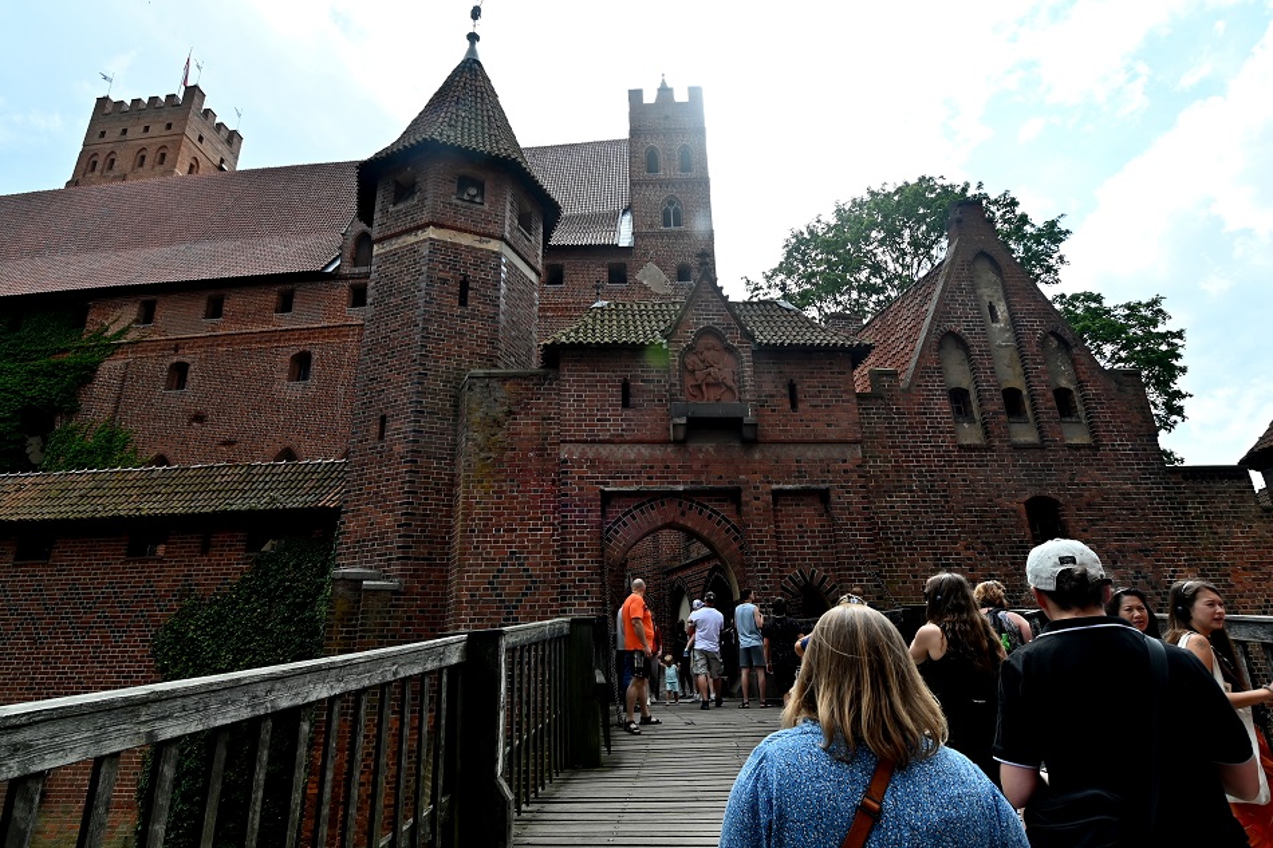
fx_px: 636
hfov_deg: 90.0
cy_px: 424
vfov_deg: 67.4
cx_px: 636
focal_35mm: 18
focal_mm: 12
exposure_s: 1/320
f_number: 6.3
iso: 100
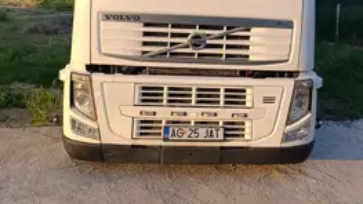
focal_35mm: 38
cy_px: -32
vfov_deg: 27.9
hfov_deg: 52.7
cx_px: 195
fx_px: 366
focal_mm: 6.14
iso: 50
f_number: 1.6
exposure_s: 1/148
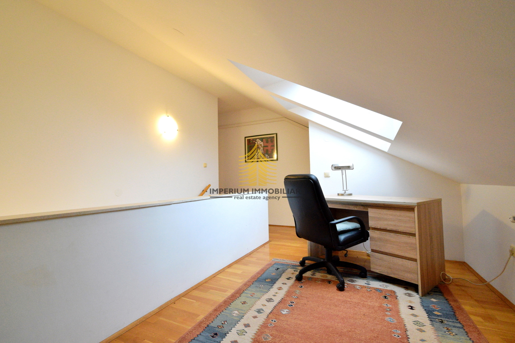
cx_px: 258
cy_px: 172
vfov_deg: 77.3
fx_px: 215
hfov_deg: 100.4
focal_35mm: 15
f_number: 10
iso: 2200
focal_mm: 10
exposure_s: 1/30
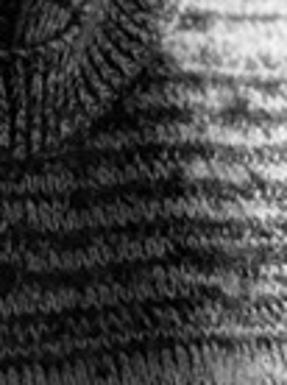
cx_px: -454
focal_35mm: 174
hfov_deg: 7.8
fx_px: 1929
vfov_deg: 9.6
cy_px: -658
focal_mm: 2.69
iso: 200
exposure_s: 1/60
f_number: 1.9
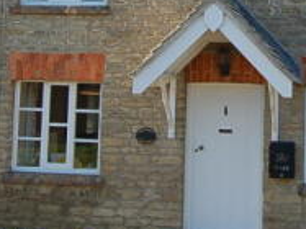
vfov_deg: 15.6
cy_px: -44
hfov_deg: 21.1
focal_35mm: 91
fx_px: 804
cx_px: 268
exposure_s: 1/200
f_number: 7.1
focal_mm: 18
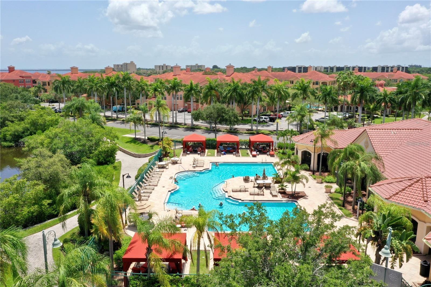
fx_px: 335
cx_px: 216
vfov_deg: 46.4
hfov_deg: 65.5
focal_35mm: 28
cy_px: 144
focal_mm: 10.26
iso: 100
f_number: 10
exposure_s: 1/160
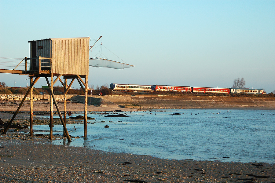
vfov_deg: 20.1
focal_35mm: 68
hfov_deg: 29.9
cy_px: 92
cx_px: 138
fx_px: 515
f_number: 4.5
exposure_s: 1/640
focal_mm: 45
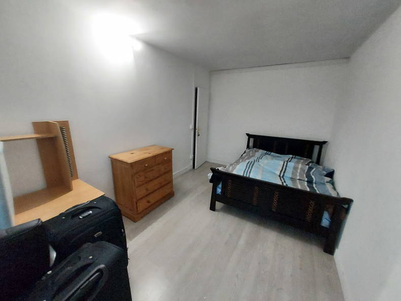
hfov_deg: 106.2
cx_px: 200
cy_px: 150
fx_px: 151
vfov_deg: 89.9
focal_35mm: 13
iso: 400
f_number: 2.2
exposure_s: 1/25
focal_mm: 1.42
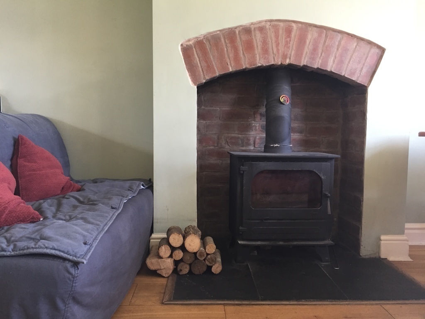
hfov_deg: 61.7
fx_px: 356
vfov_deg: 48.2
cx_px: 212
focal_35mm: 29
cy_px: 160
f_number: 2.2
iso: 160
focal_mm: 4.15
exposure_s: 1/33
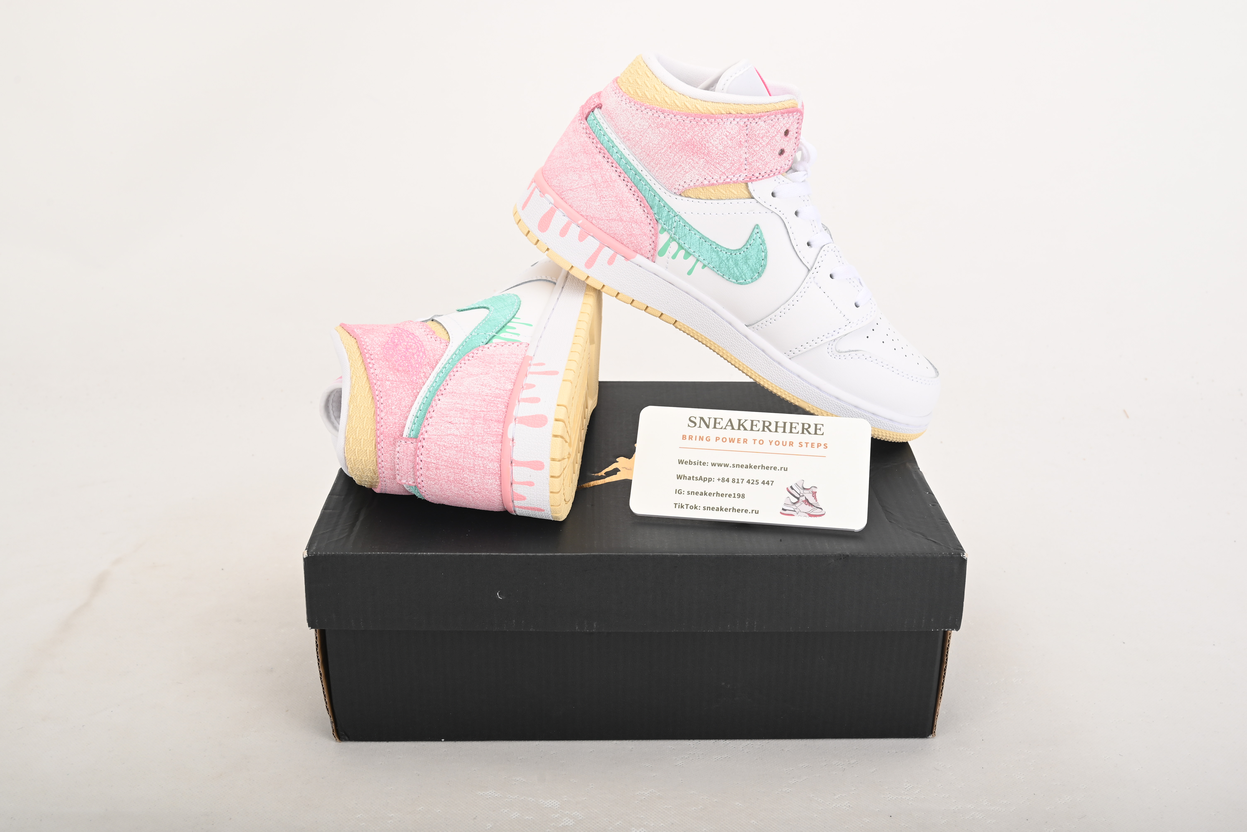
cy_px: 416
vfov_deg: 36.9
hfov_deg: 53.1
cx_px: 624
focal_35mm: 36
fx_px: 1247
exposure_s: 1/200
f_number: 11
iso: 100
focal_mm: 36
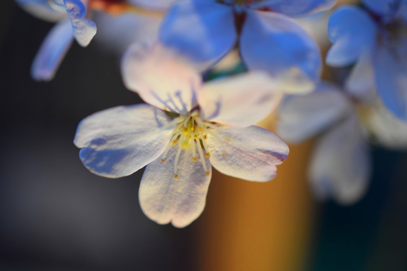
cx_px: 204
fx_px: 678
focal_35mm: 60
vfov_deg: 22.6
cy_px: 136
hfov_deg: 33.4
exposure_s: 1/125
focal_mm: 40
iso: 2000
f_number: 3.5
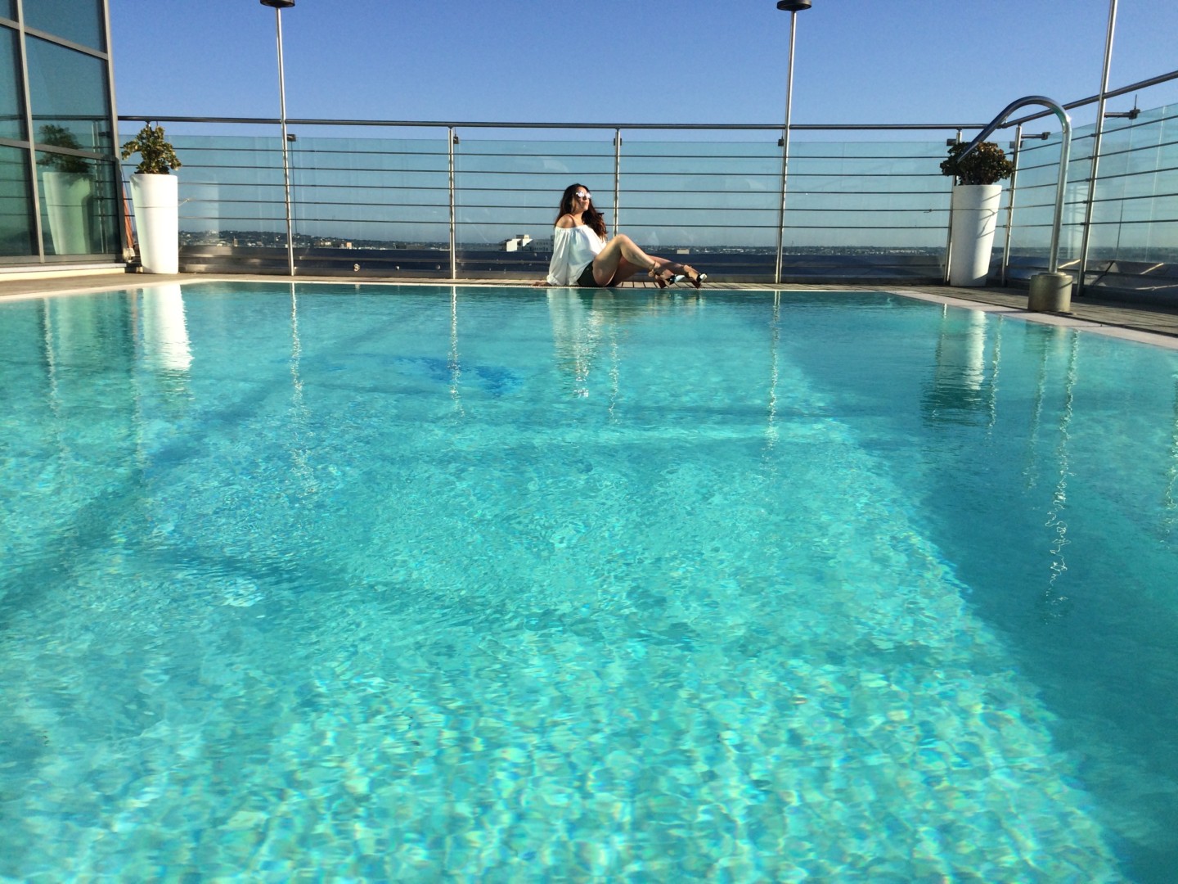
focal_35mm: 29
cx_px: 589
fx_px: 987
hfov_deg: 61.7
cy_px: 442
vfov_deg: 48.2
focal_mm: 4.15
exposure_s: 1/3165
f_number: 2.2
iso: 32
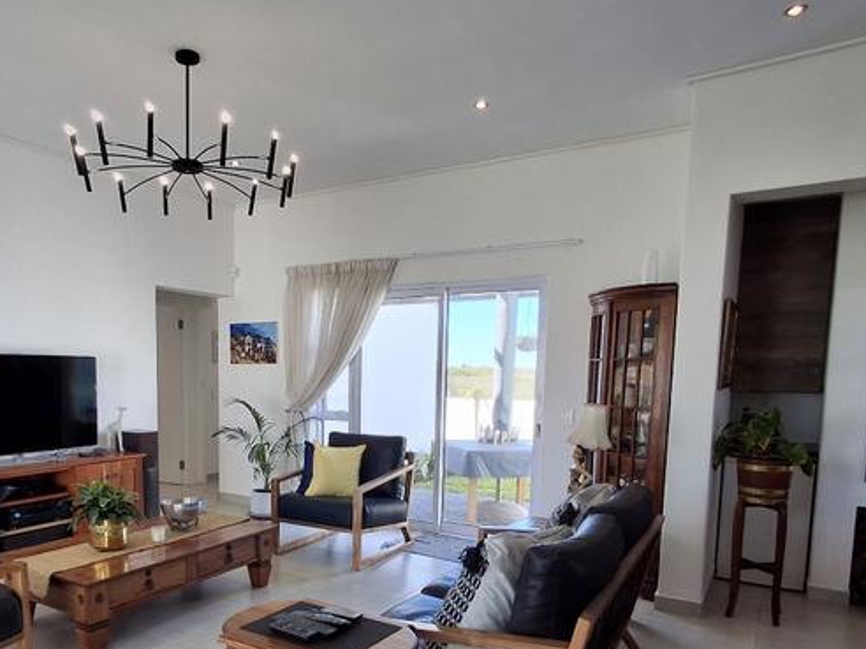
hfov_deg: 66.7
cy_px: 452
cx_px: 349
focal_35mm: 26
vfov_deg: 51.7
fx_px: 650
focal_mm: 1.64
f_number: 2.2
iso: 40
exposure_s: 1/109
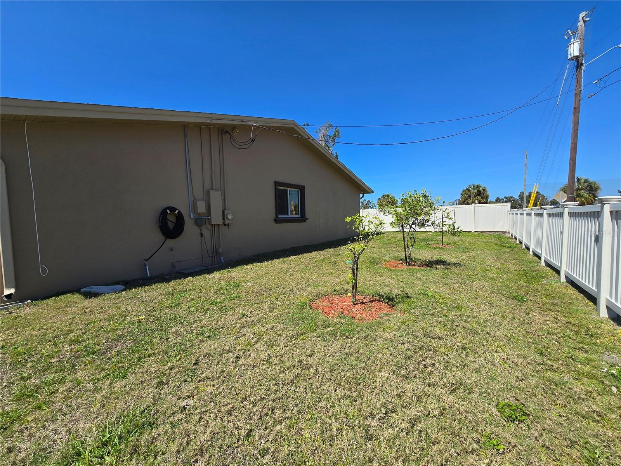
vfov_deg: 89.9
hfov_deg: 106.2
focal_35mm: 13
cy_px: 233
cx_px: 310
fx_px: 233
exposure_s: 1/2524
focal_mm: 2.2
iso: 50
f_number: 2.2
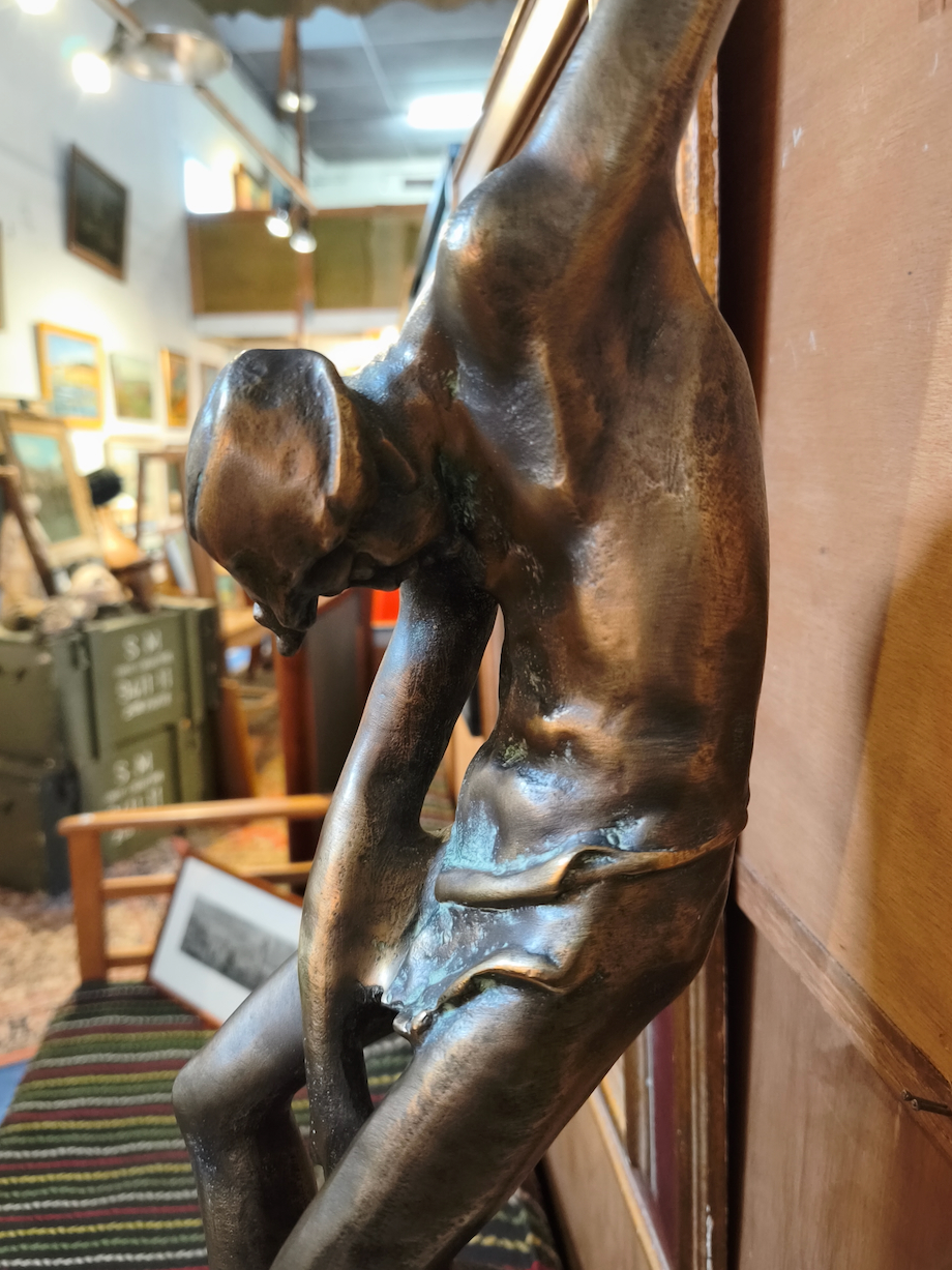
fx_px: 880
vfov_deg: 71.6
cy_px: 612
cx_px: 476
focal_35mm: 24
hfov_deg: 56.8
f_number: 1.7
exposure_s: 1/33.3
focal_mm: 5.35
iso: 1000
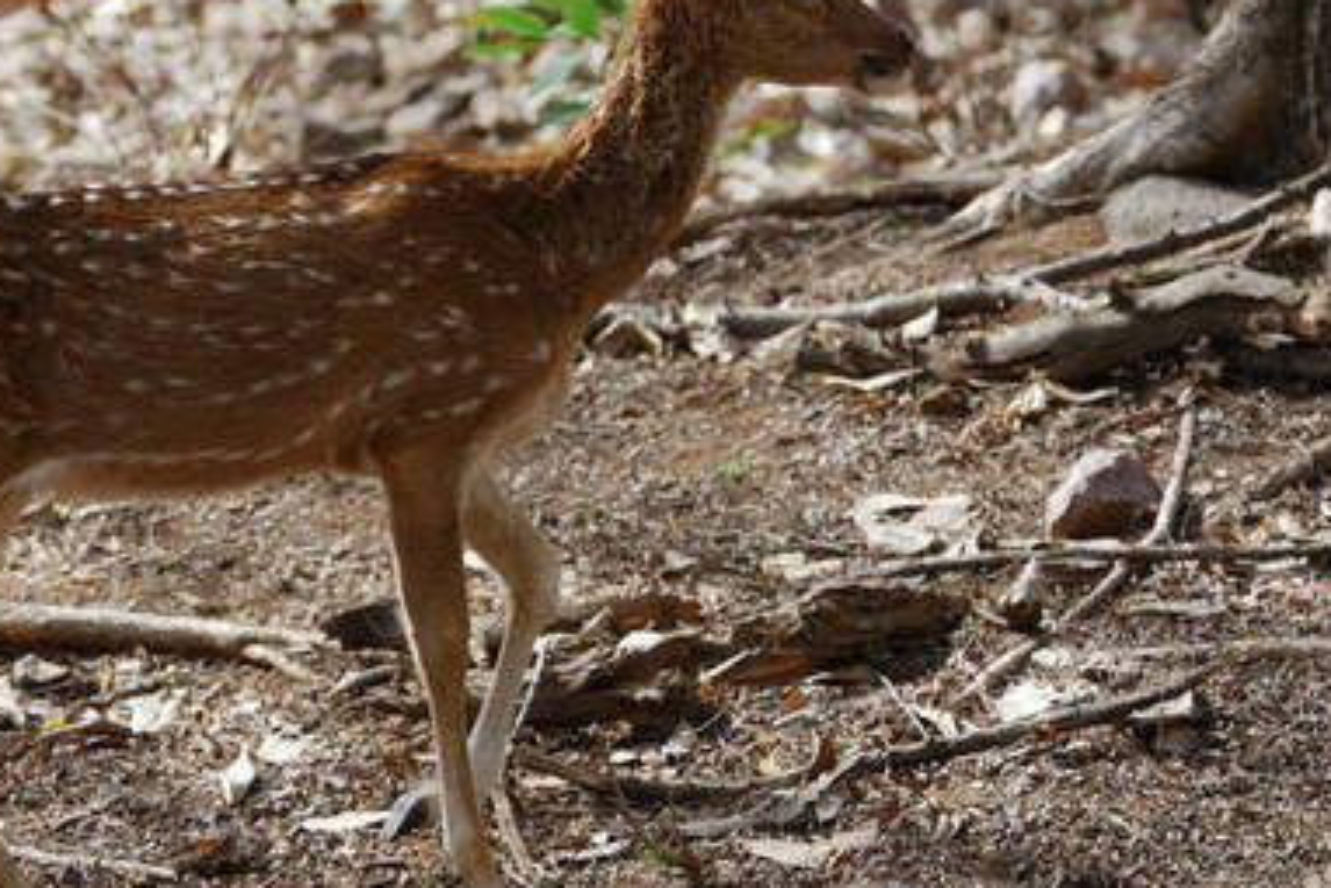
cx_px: 247
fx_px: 10685
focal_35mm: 289
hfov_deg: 7.1
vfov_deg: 4.8
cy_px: 219
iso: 360
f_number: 5
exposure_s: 1/400
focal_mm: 105
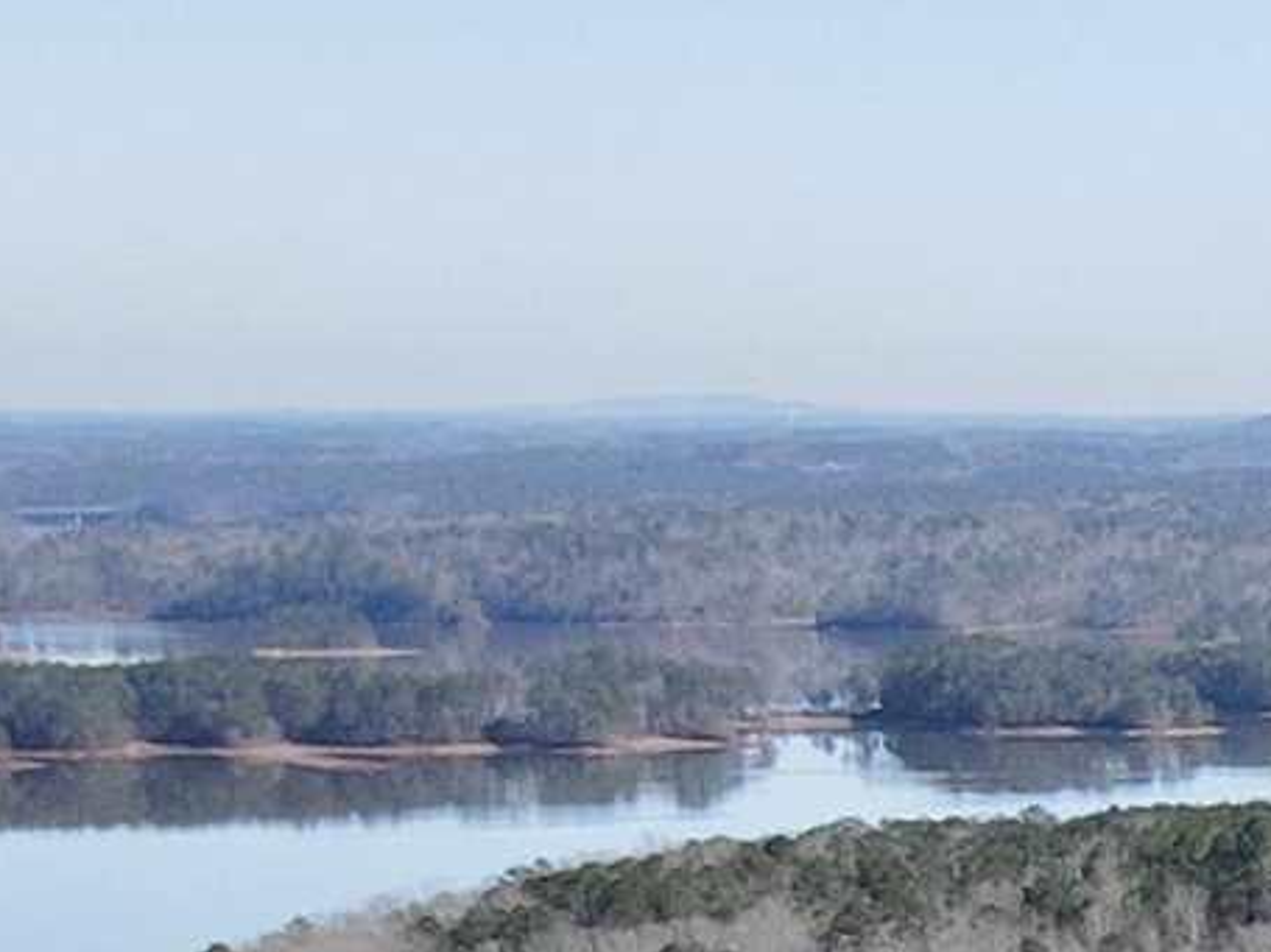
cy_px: 1717
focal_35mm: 162
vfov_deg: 8.8
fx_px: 5947
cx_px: 3833
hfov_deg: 9.5
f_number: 2.8
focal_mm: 4.5
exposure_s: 1/500
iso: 100
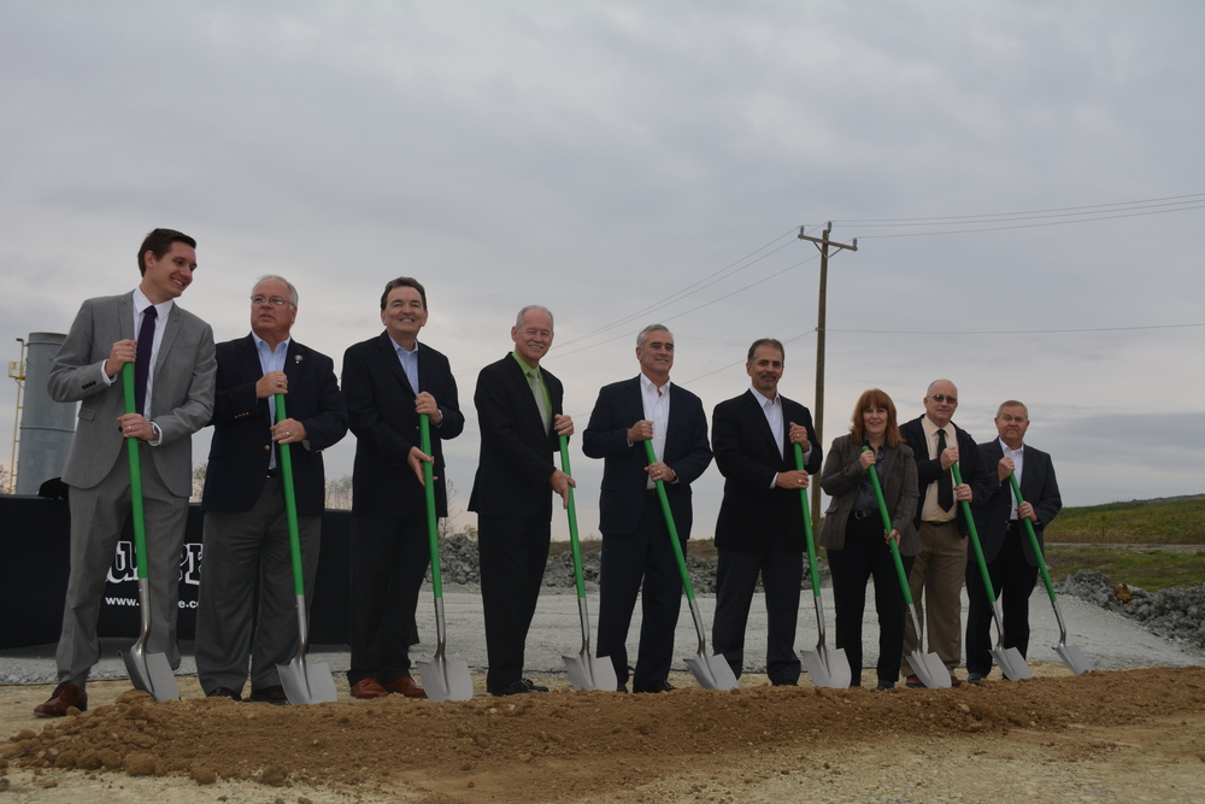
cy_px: 402
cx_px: 602
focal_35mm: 39
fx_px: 1306
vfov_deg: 34.2
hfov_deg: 49.5
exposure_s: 1/200
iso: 100
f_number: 5
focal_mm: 26
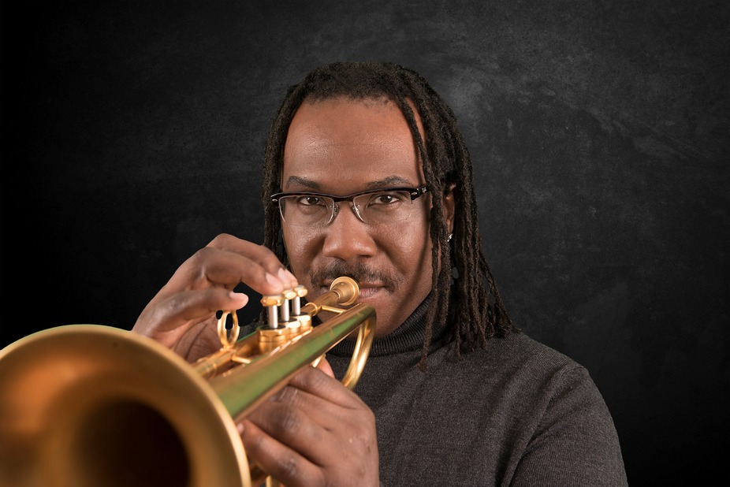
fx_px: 974
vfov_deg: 28.1
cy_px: 244
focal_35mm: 48
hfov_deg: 41.1
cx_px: 365
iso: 400
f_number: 10
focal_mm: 48
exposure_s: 1/10
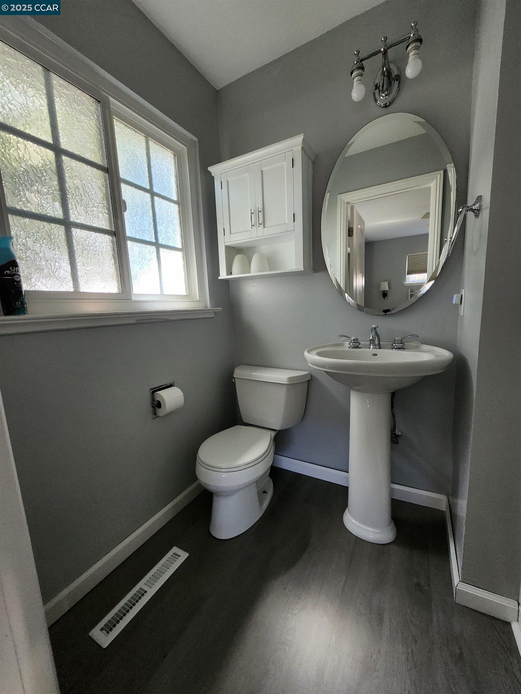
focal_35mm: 13
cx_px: 260
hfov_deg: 89.9
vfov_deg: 106.2
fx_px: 261
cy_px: 347
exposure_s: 1/60
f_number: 2.2
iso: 400
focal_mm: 1.74
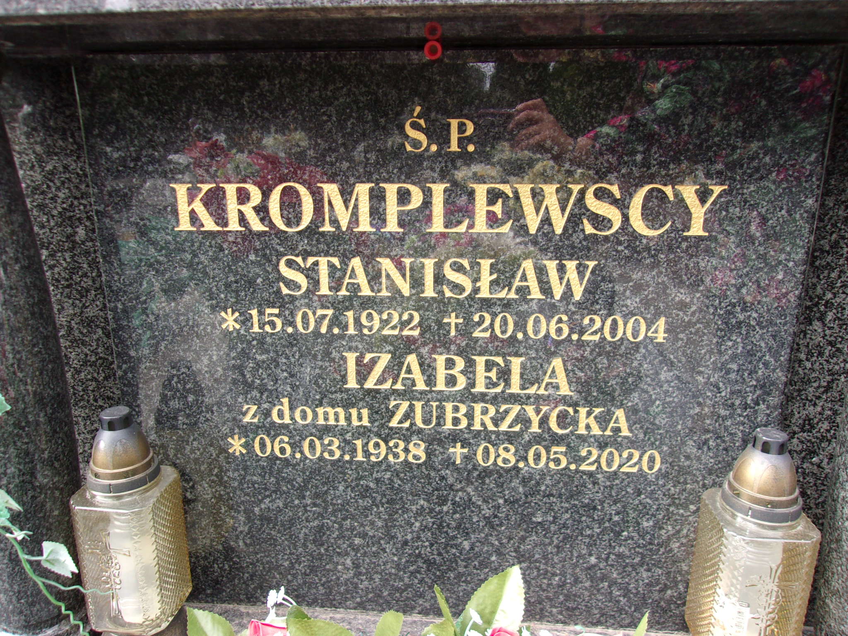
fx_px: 661
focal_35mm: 27
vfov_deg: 51.4
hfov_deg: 65.3
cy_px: 318
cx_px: 424
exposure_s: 1/80
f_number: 3
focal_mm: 4.9
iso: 80
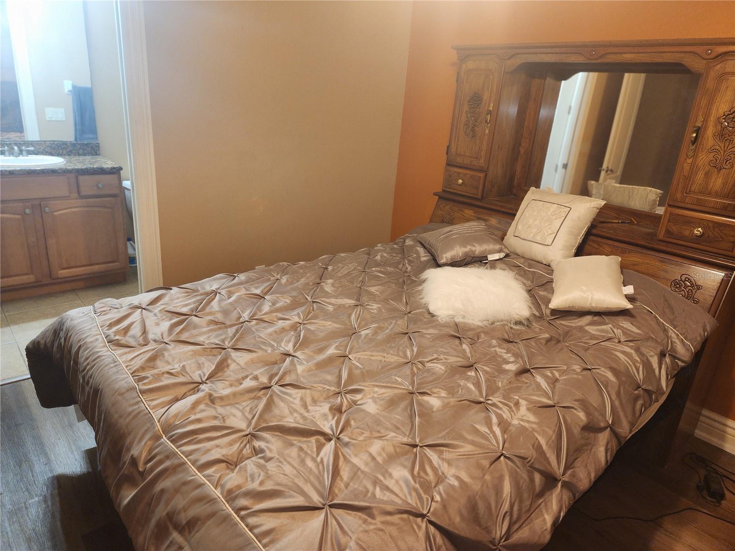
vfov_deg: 58.9
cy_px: 276
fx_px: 488
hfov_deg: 73.9
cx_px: 368
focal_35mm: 23
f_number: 1.8
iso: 320
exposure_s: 1/60
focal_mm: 6.4
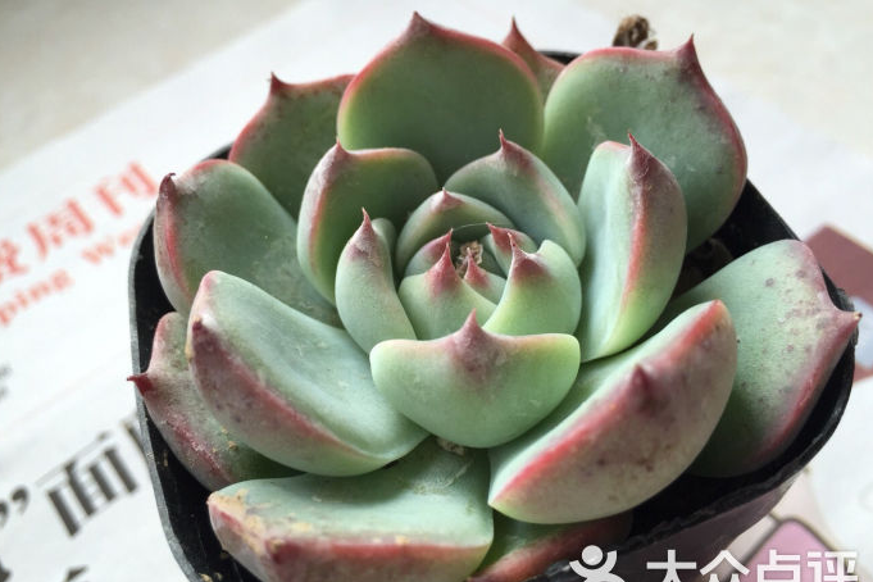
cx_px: 442
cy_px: 306
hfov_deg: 60.3
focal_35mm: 31
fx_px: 752
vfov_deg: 42.3
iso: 40
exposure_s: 1/120
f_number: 2.2
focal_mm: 4.15
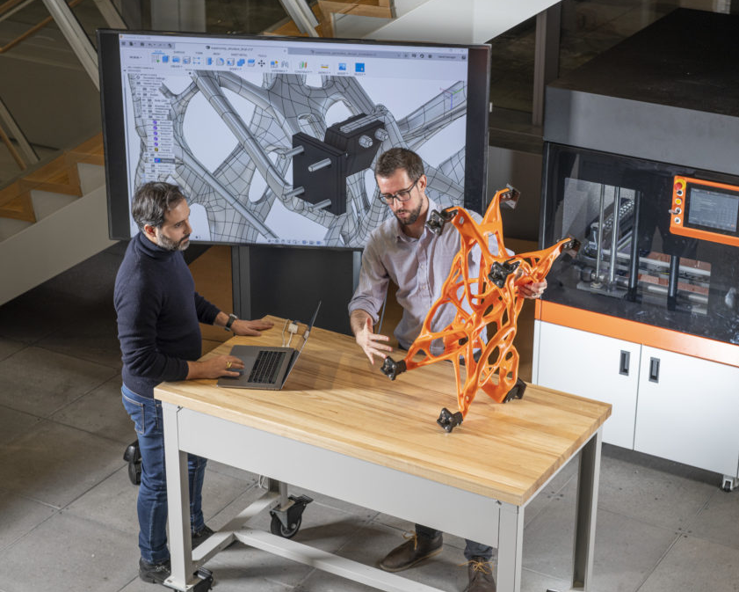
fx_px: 1750
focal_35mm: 80
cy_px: 295
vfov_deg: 19.2
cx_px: 429
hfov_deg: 23.8
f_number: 5
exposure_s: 1/100
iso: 250
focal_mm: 70
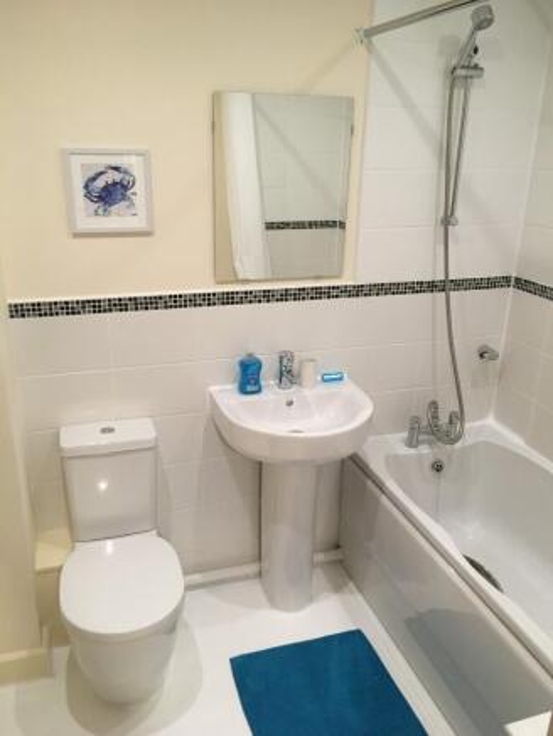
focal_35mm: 29
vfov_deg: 61.6
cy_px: 368
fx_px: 617
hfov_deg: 48.2
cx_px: 276
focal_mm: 4.15
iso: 160
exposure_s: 1/33
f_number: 2.2
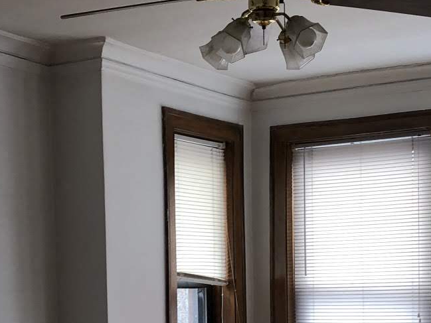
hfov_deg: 22.5
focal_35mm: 87
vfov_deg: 16.5
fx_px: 1083
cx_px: 194
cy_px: 340
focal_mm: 3.99
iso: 25
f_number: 1.8
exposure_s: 1/60
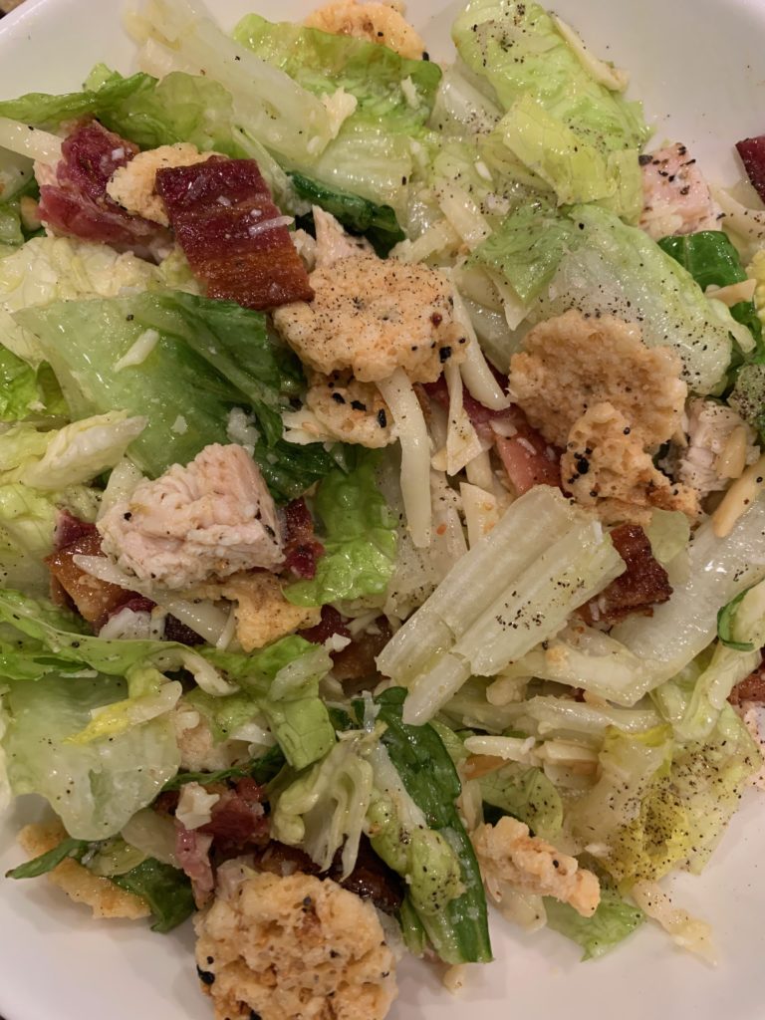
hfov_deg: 53.1
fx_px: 766
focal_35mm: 26
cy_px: 510
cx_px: 382
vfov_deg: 67.3
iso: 200
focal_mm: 4.25
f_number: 1.8
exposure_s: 1/60
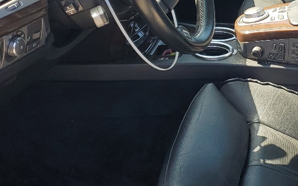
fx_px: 633
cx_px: 259
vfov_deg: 16.5
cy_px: 19
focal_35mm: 78
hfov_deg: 25.8
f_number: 1.5
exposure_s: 1/400
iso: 50
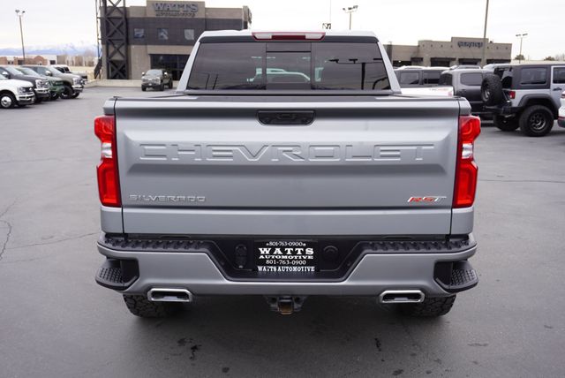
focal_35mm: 34
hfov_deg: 55.1
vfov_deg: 38.4
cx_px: 282
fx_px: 542
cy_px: 189
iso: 100
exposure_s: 1/80
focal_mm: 23
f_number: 5
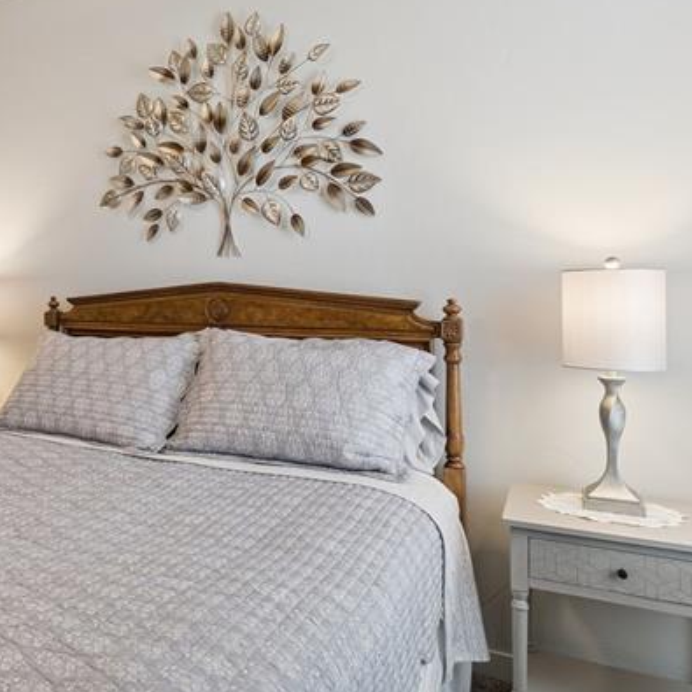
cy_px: 296
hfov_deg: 44.5
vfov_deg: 49.6
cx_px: 50
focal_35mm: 33
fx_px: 746
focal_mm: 10
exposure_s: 1/15
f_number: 6.3
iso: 200
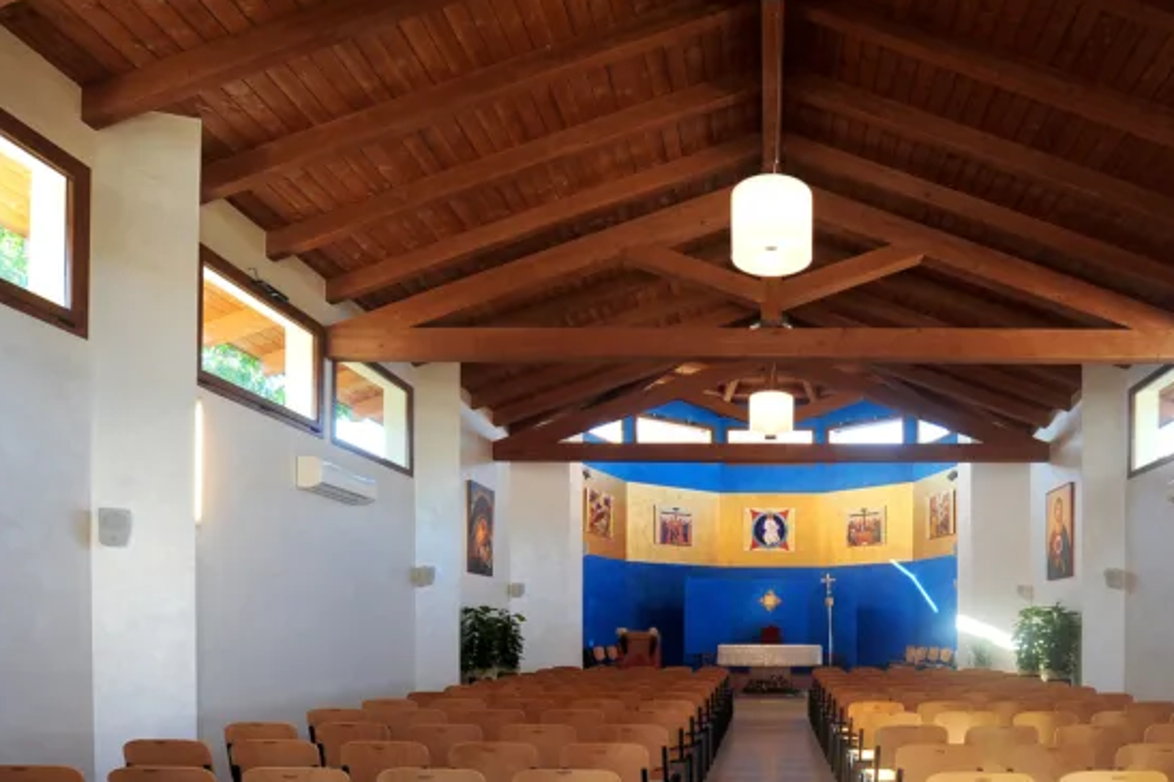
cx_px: 773
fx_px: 750
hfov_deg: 74.0
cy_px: 601
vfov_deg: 52.3
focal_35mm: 23
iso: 200
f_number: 11
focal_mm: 14
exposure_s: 1/13
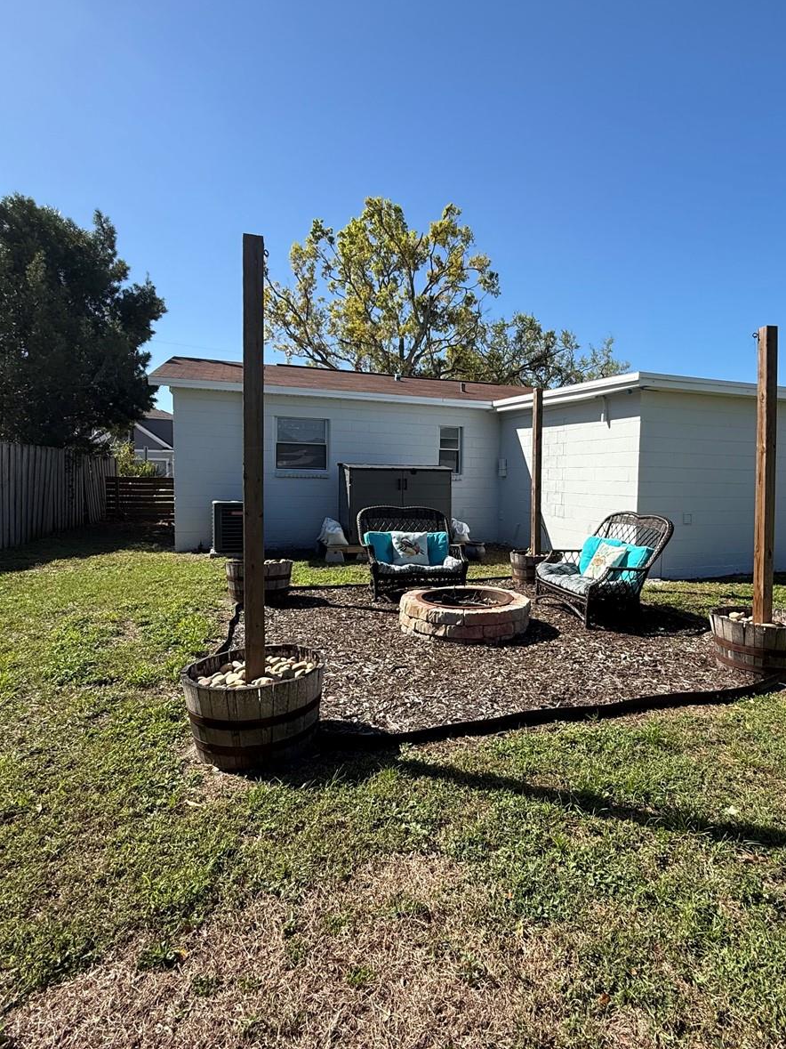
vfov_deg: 84.7
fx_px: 575
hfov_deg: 68.0
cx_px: 469
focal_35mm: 19
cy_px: 516
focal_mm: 2.22
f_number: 2.2
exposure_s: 1/1431
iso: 50
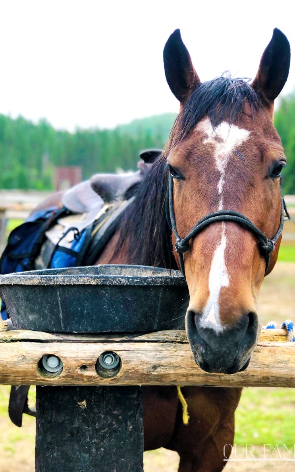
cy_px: 238
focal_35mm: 61
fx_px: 785
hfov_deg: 21.3
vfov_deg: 33.5
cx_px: 158
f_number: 2.8
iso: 20
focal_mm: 6.6
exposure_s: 1/60
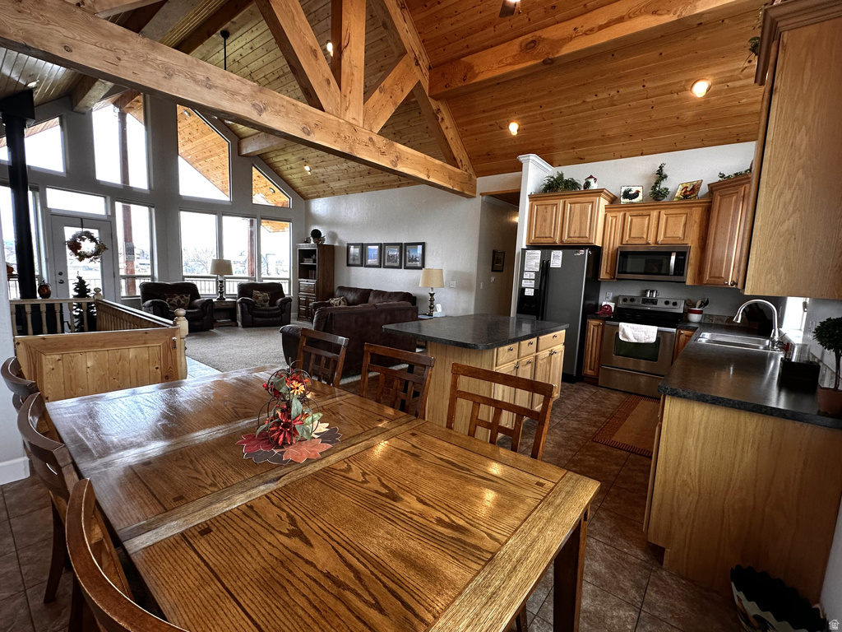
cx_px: 421
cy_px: 316
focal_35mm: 16
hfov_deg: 94.5
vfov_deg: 78.1
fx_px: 389
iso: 160
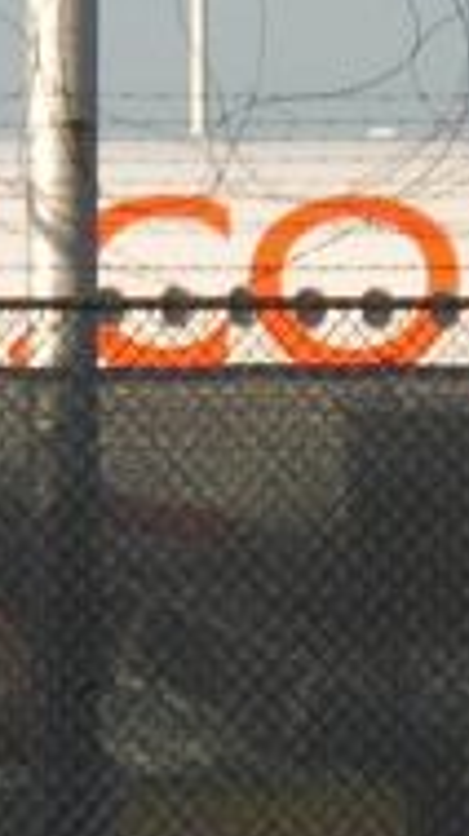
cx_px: -522
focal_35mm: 808
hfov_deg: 1.5
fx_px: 17904
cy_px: -166
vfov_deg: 2.7
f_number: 7.1
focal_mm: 24.4
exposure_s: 1/250
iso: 100
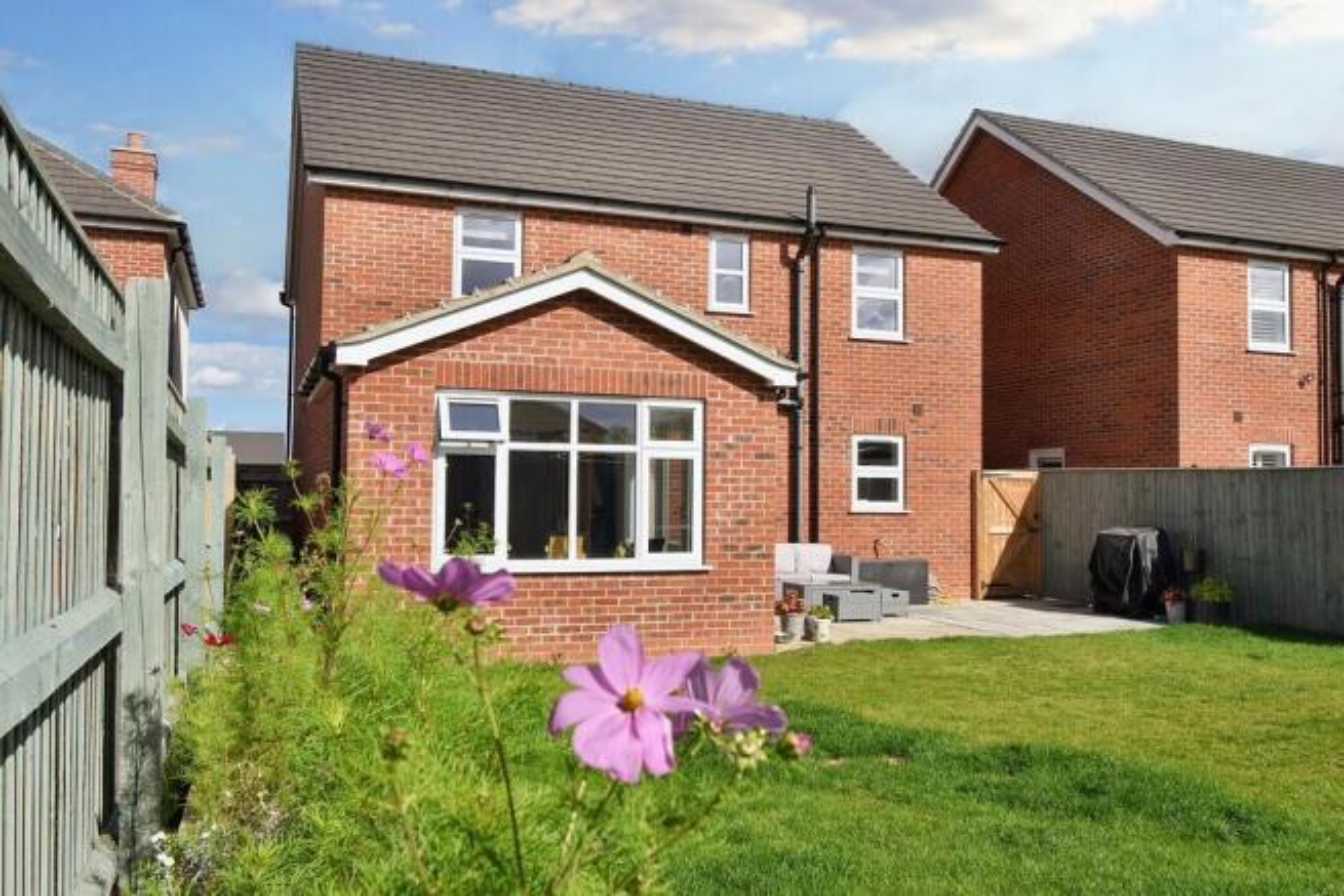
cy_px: 448
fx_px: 1120
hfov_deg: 61.9
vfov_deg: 43.6
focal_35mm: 30
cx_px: 672
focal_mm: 20
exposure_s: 1/320
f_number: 9
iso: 100
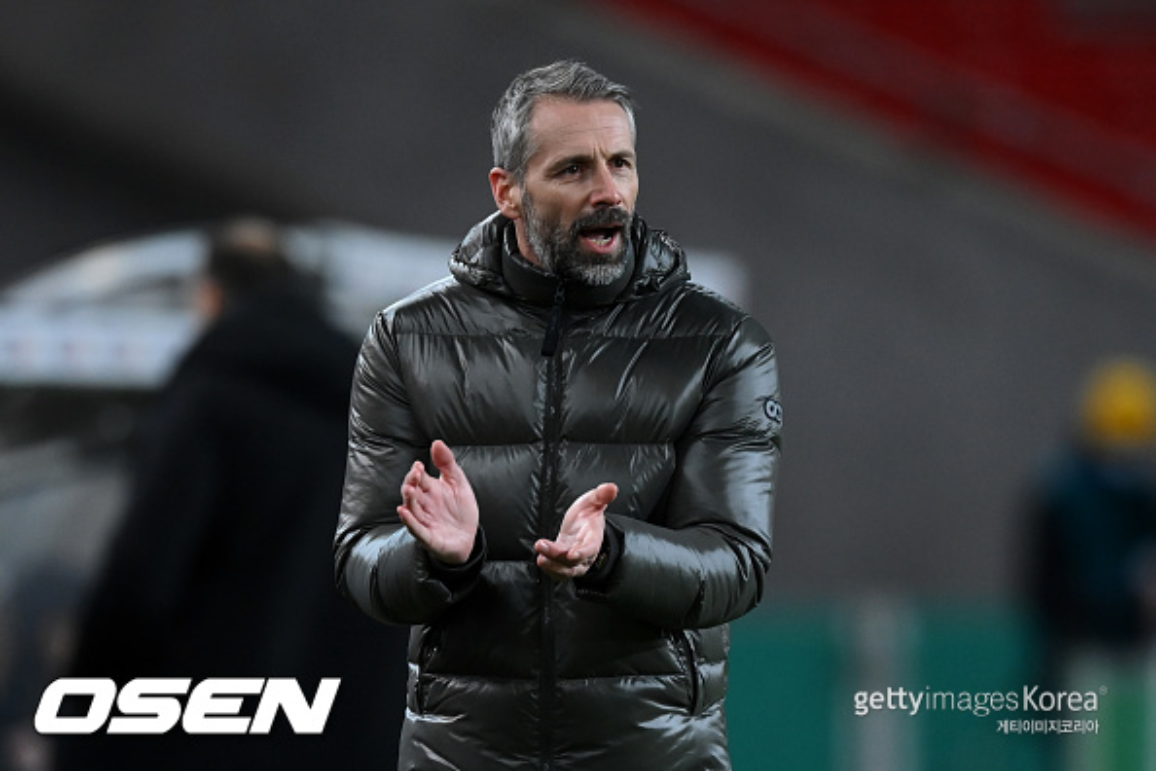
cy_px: 386
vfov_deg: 2.3
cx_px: 578
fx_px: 19265
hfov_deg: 3.4
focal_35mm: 600
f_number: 4
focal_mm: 600
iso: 3200
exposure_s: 1/1000
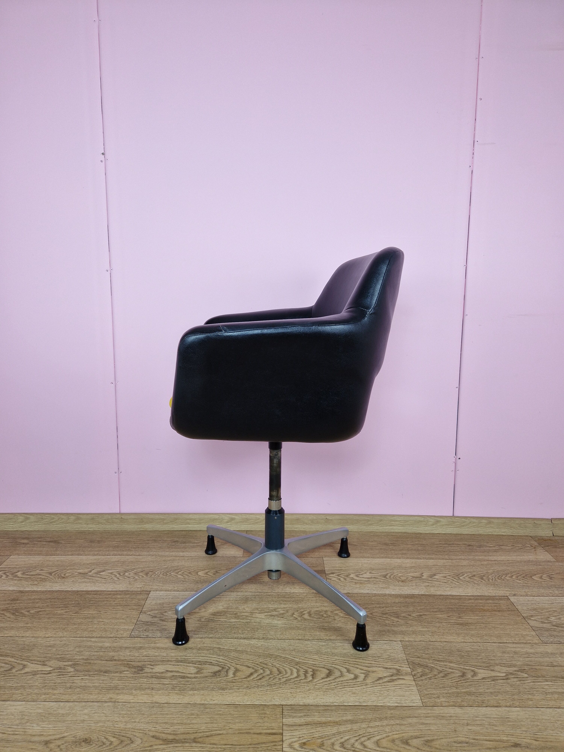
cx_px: 282
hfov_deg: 58.9
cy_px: 376
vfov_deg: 73.9
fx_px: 500
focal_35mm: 23
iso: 50
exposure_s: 1/232
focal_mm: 5.4
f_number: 1.8
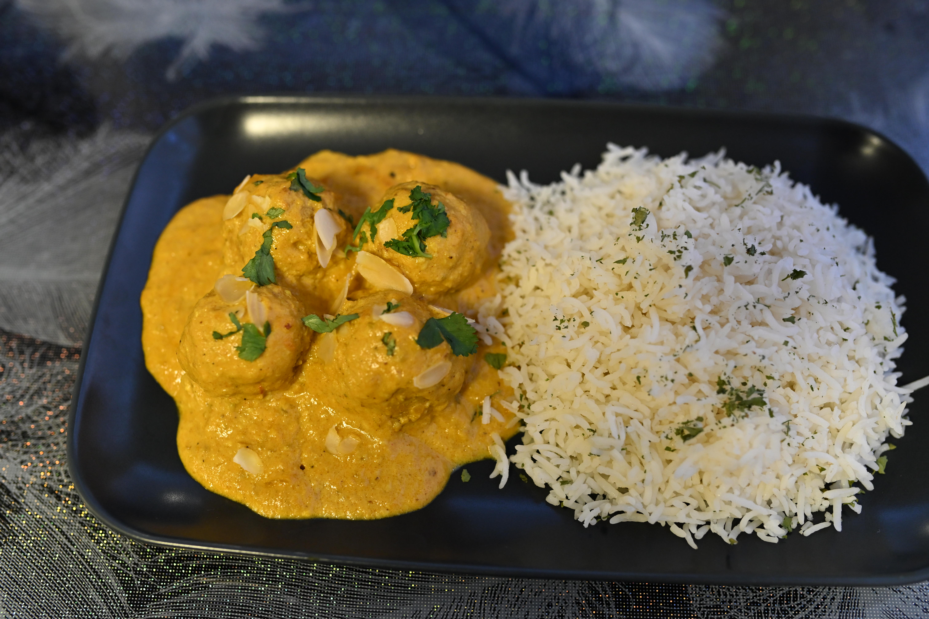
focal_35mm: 35
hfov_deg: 54.4
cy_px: 310
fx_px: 903
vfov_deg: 37.9
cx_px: 464
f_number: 2.8
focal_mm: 35
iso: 2000
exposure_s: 1/125
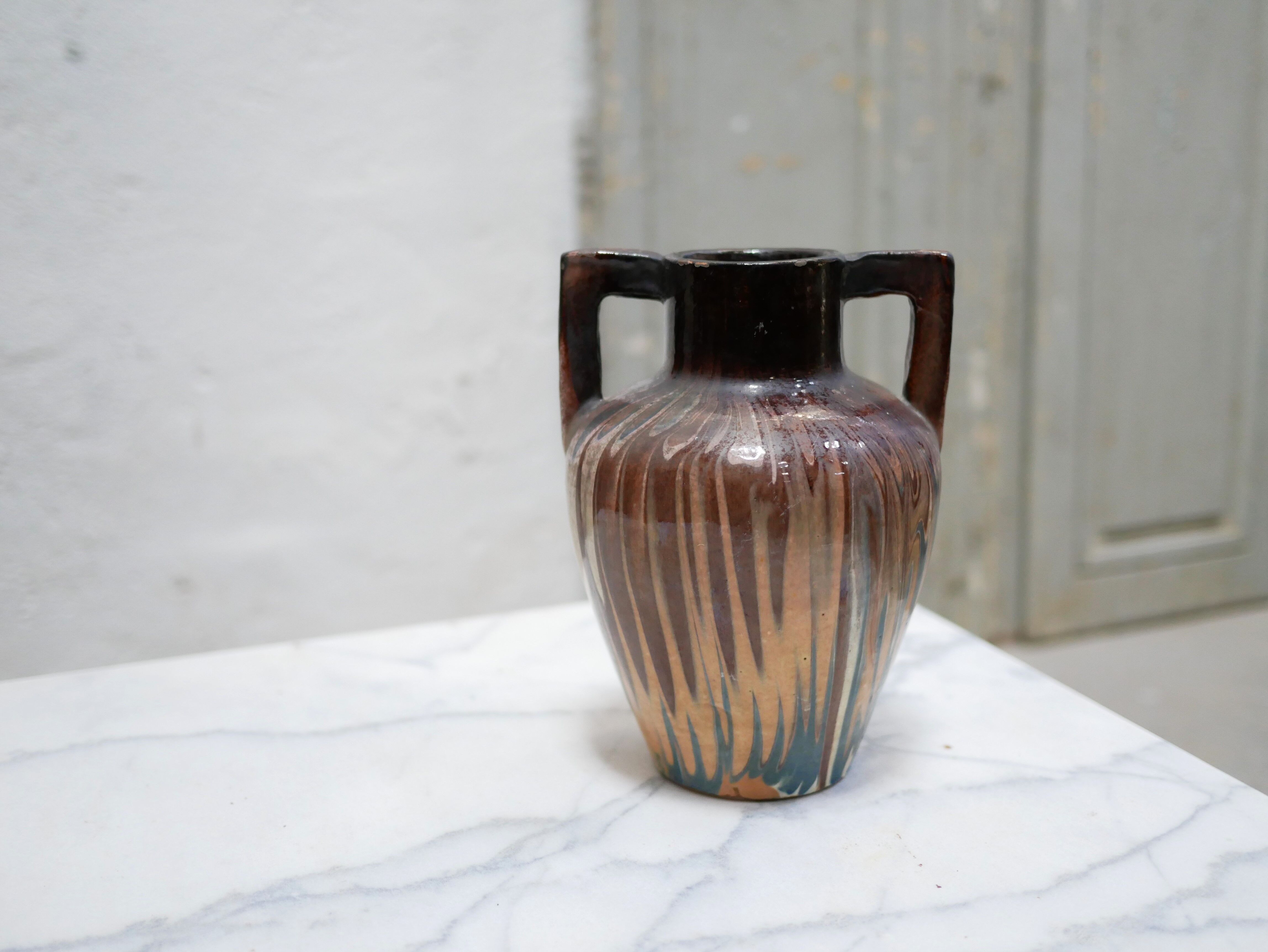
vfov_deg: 36.0
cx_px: 634
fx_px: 1466
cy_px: 476
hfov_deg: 46.8
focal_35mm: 40
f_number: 1.7
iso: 800
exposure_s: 1/60
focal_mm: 20
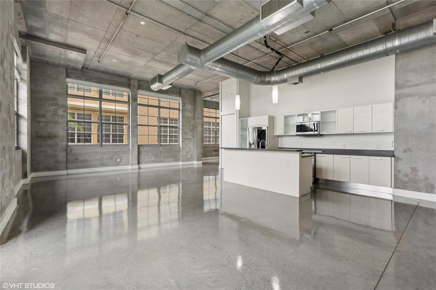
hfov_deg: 96.8
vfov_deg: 73.7
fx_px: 194
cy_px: 145
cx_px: 218
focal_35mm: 16
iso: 100
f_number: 8
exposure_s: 1/10
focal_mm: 16
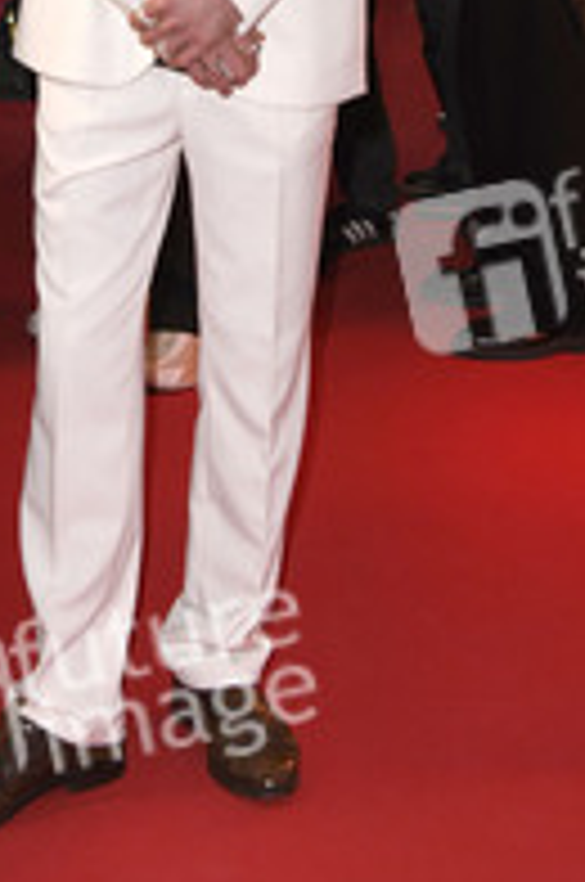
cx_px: 216
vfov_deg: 21.5
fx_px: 2250
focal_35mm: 92
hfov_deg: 14.8
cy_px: 22
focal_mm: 45
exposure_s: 1/320
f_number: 4
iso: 1250
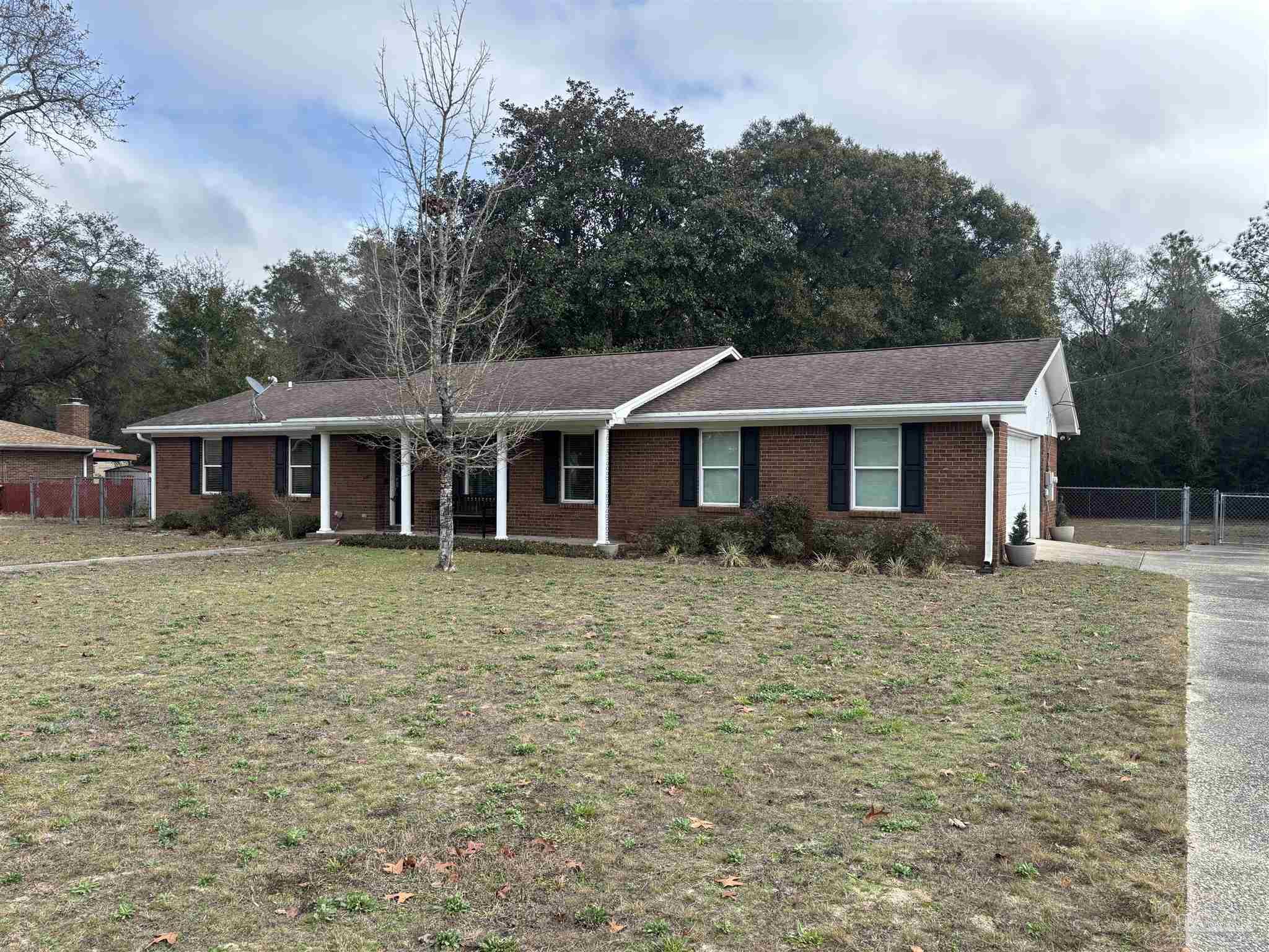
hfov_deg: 67.3
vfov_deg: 53.1
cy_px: 476
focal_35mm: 26
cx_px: 634
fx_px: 953
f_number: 1.6
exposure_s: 1/1616
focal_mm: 5.96
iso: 50
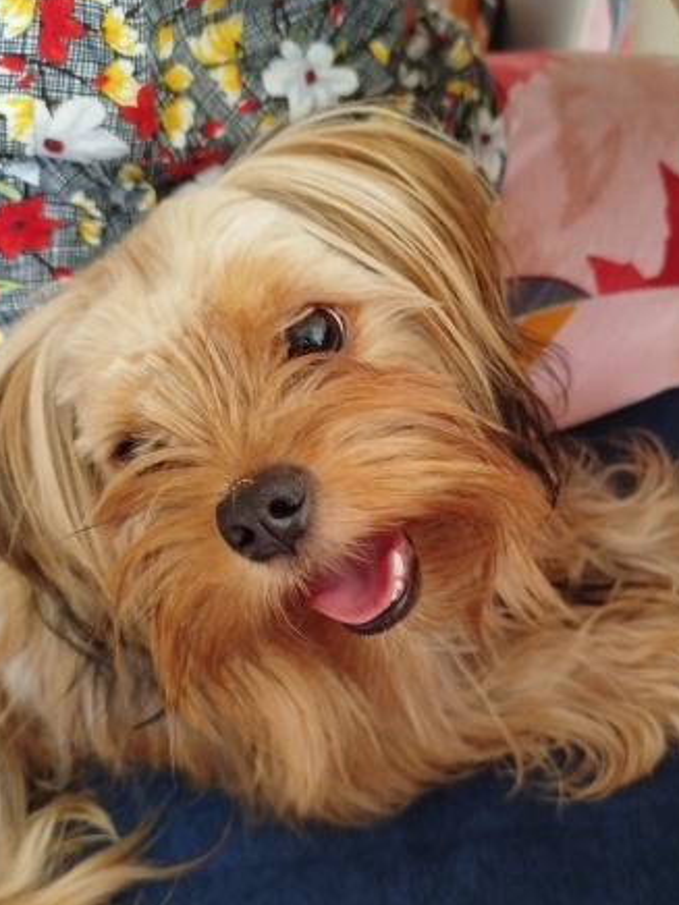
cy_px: 465
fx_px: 863
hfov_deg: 42.7
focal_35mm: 33
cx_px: 409
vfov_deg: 55.3
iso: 400
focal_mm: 5.31
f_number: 1.7
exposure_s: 1/25
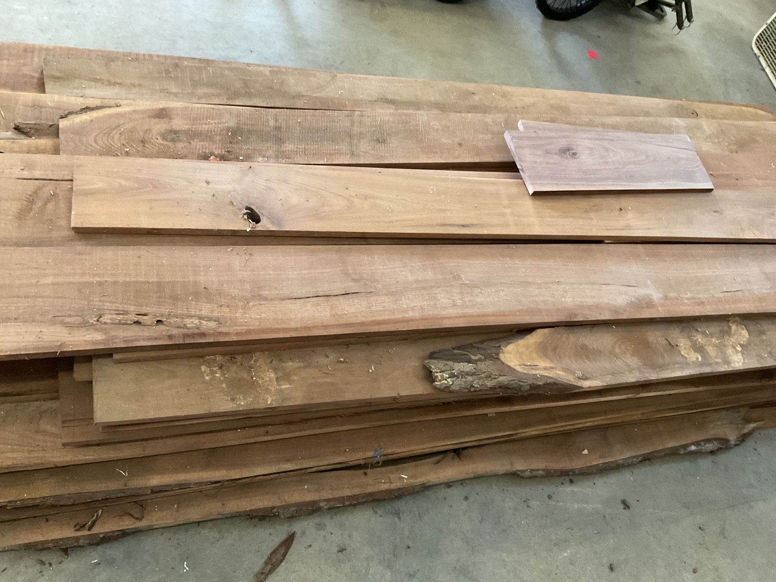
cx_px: 388
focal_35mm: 29
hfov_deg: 61.7
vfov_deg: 48.2
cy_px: 291
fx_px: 650
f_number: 1.8
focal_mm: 3
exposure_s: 1/40
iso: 250
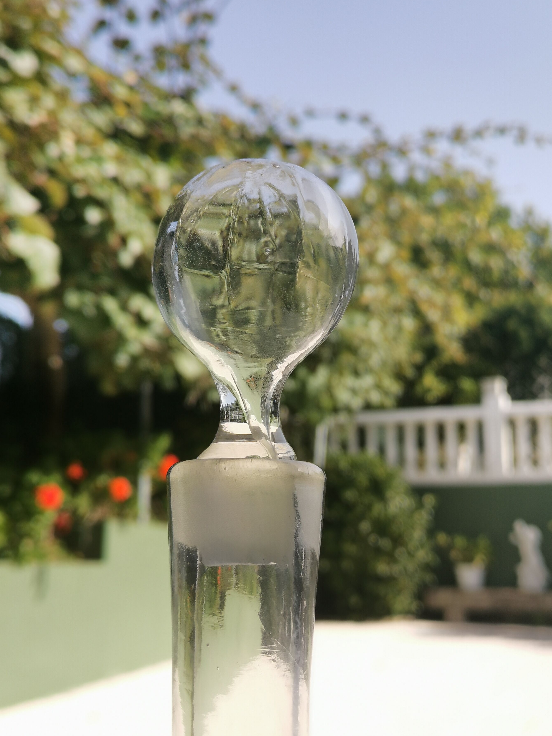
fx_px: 850
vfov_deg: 46.8
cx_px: 279
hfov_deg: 36.0
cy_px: 372
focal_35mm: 40
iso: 50
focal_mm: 5.58
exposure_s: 1/1488
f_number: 1.8
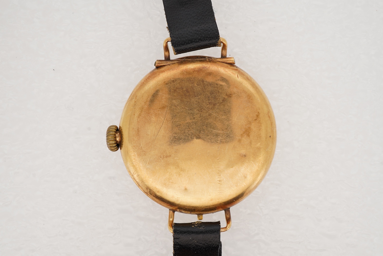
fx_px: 479
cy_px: 128
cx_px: 192
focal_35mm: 45
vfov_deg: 29.9
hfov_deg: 43.6
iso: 160
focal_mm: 30
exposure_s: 1/160
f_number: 22
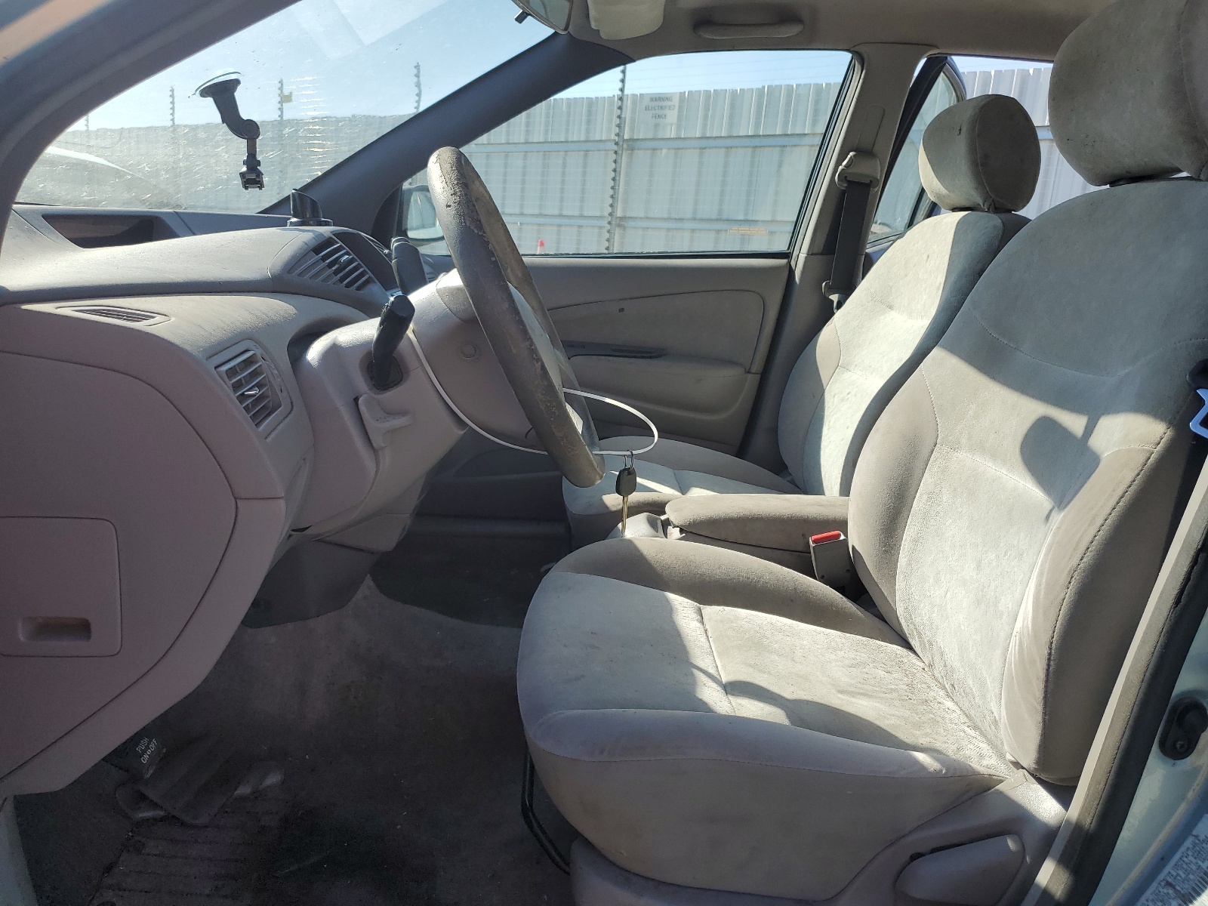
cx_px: 604
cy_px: 453
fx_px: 907
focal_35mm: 26
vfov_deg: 53.1
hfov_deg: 67.3
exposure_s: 1/1667
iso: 50
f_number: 1.5
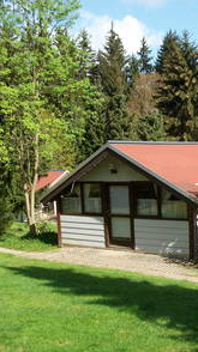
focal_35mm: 46
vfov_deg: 44.6
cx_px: 176
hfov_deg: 25.2
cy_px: 178
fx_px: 430
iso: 80
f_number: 8.8
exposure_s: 1/74.8
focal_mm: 5.7
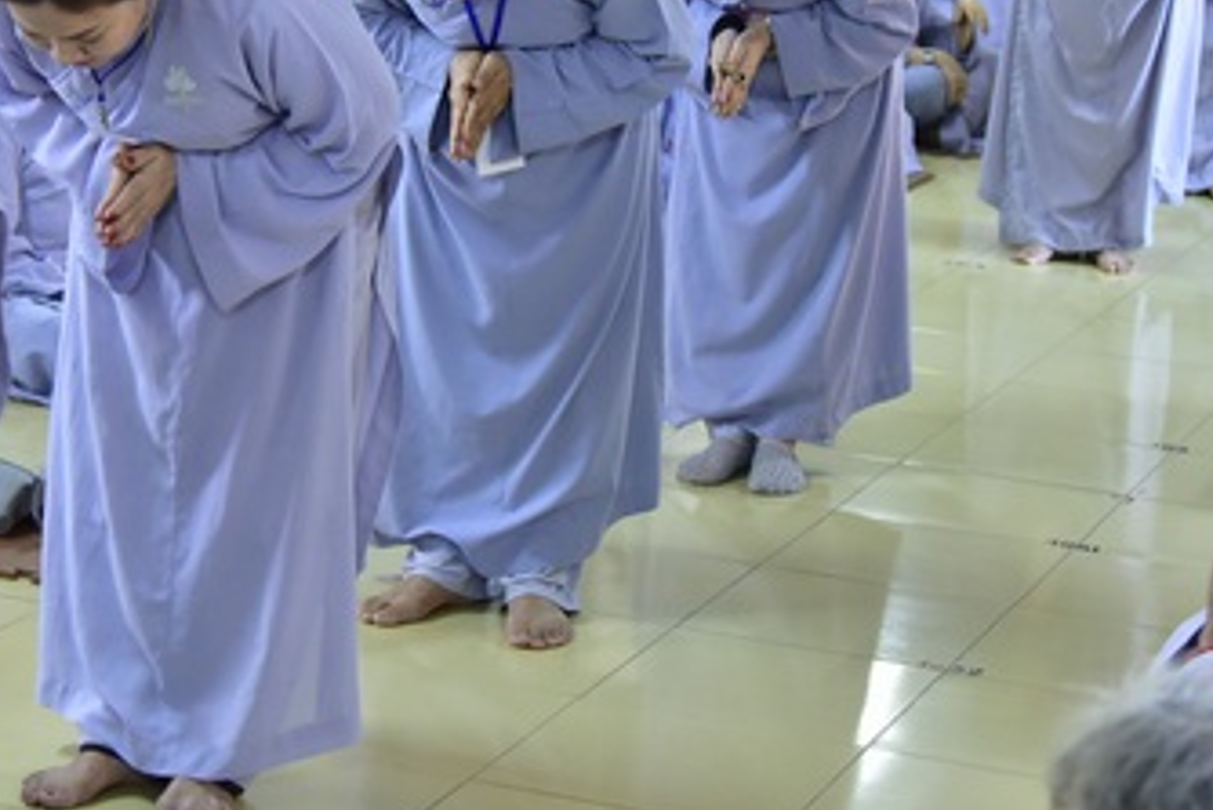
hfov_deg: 19.1
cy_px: 214
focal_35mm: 107
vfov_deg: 12.8
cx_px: 447
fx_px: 3607
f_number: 4
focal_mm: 55
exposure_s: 1/30
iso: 1600
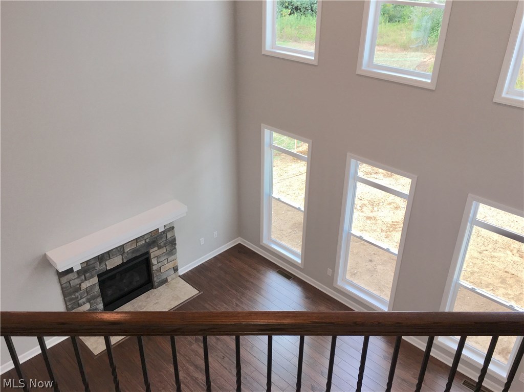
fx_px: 439
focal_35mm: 29
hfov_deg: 61.7
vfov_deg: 48.2
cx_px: 262
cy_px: 196
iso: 25
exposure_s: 1/60
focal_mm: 4.15
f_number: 2.2
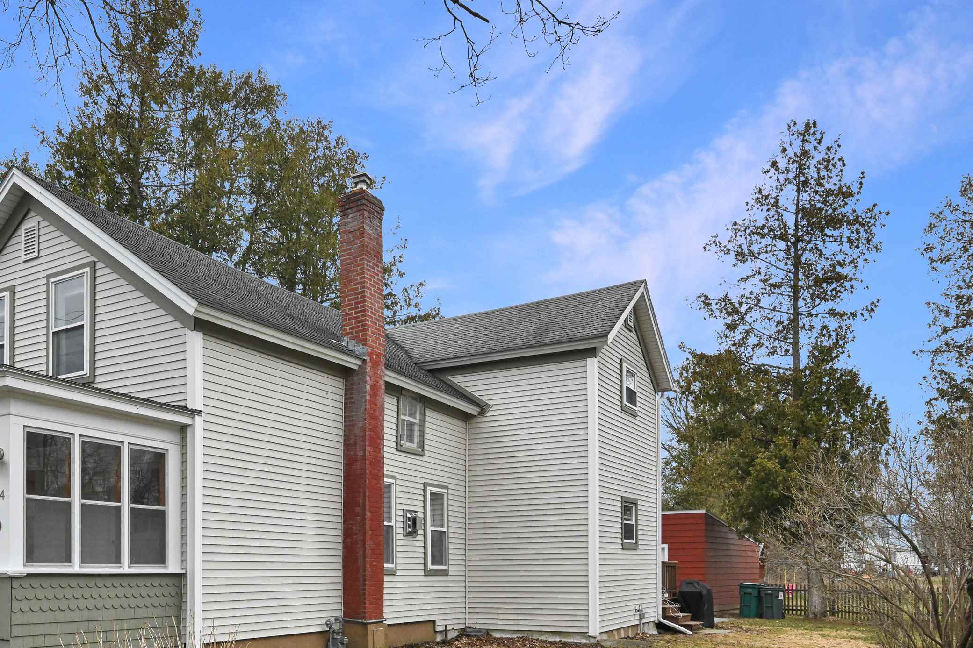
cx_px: 259
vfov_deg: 41.7
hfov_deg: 57.6
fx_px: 838
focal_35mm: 31
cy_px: 442
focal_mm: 21
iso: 2000
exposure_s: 1/320
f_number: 14
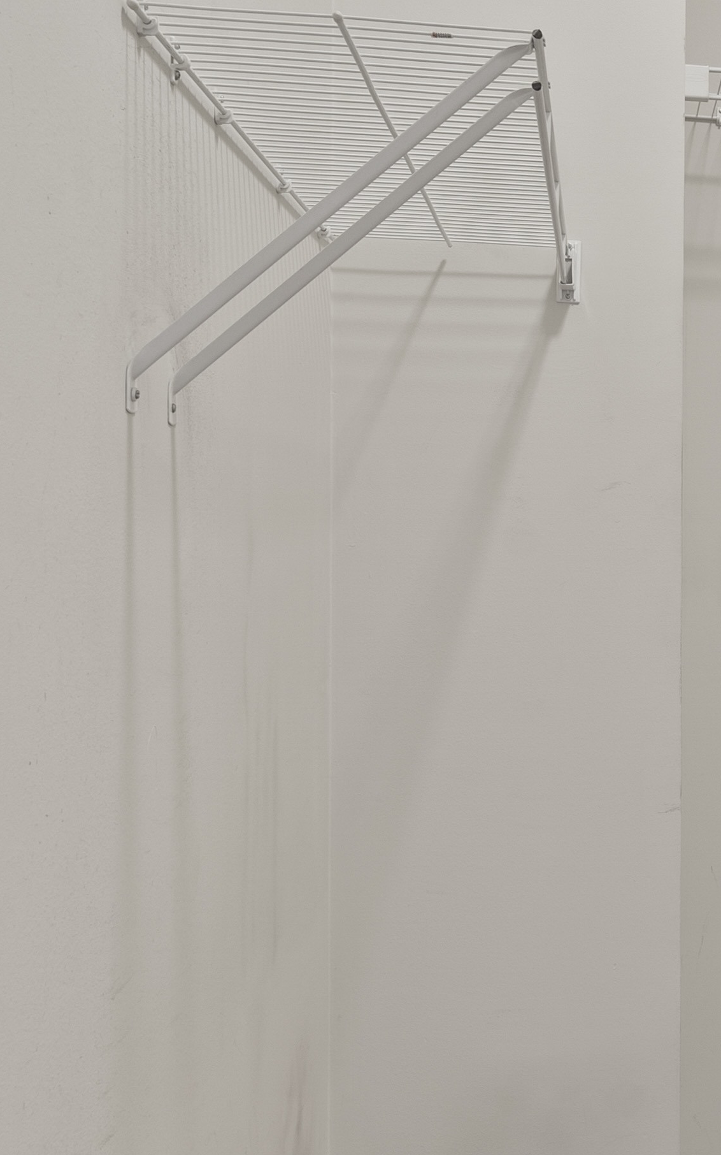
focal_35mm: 54
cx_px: 1063
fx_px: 1698
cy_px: 509
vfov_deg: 37.5
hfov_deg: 20.7
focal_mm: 16
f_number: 9
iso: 200
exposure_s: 4
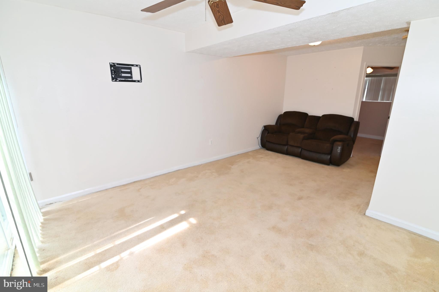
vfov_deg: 73.7
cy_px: 146
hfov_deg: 96.8
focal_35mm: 16
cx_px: 220
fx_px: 195
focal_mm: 16
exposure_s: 1/100
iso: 640
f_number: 5.6
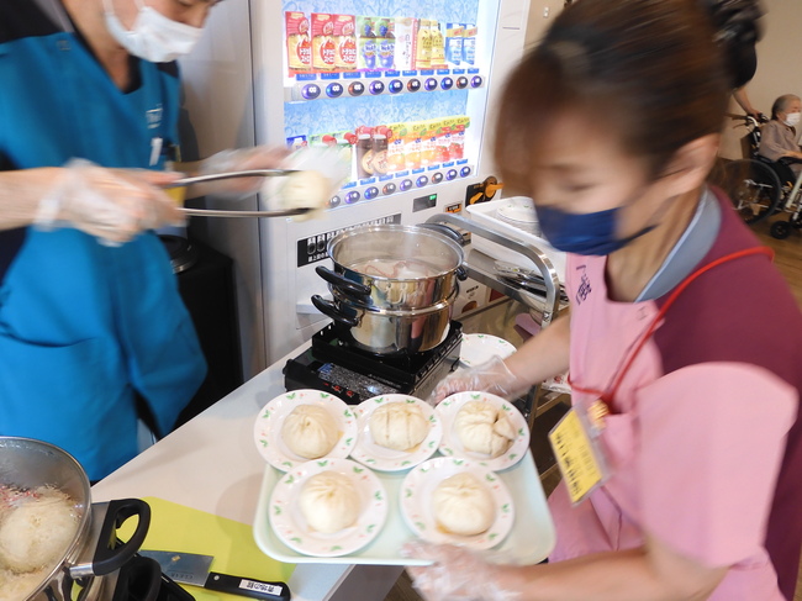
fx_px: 556
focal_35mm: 24
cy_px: 300
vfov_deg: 56.8
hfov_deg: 71.6
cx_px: 401
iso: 200
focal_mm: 4.3
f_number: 3.4
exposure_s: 1/30
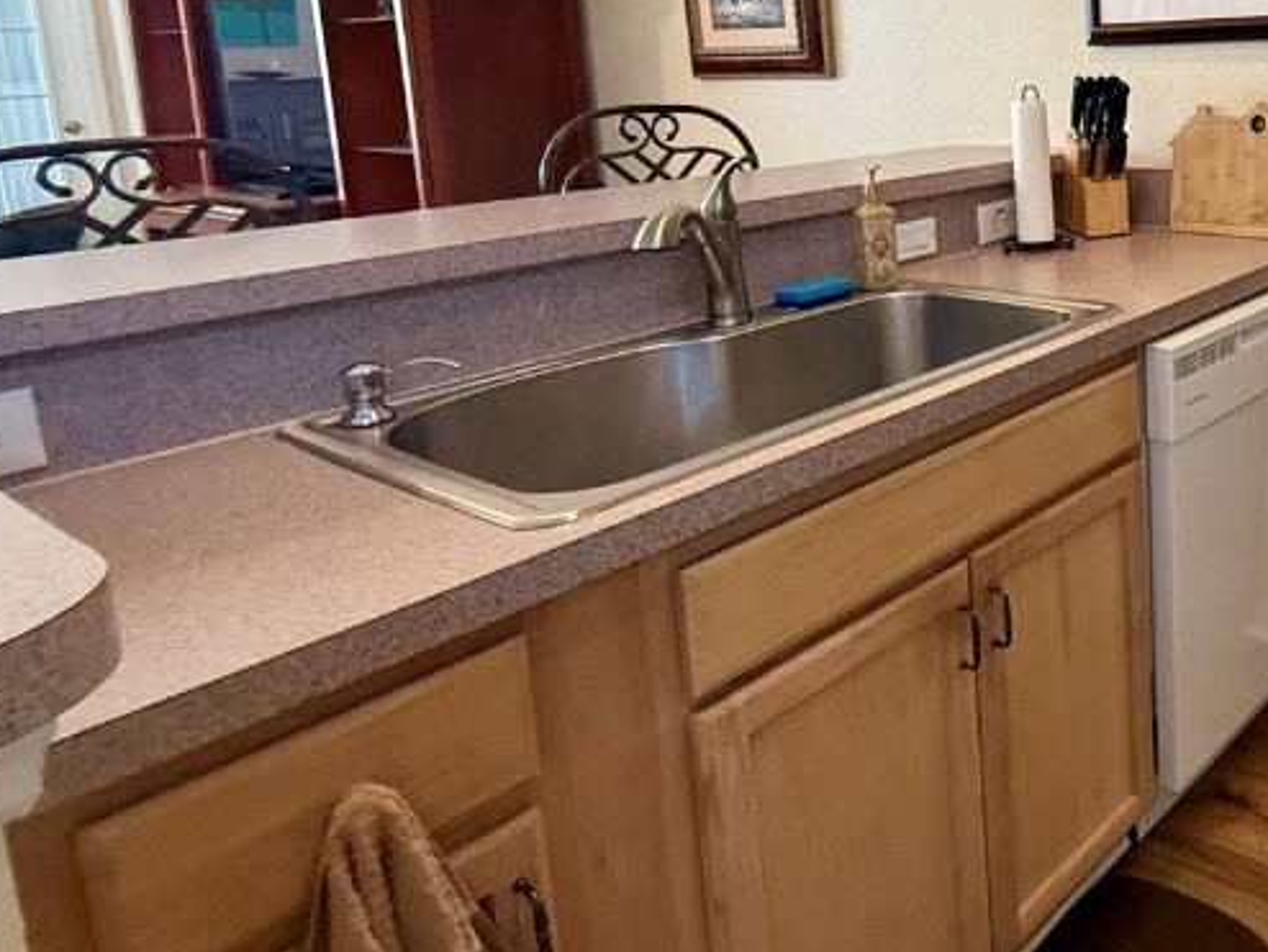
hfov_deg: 49.8
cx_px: 1276
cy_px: 180
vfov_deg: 45.6
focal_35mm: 29
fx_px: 1063
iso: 320
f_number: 2.2
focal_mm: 2.22
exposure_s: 1/60
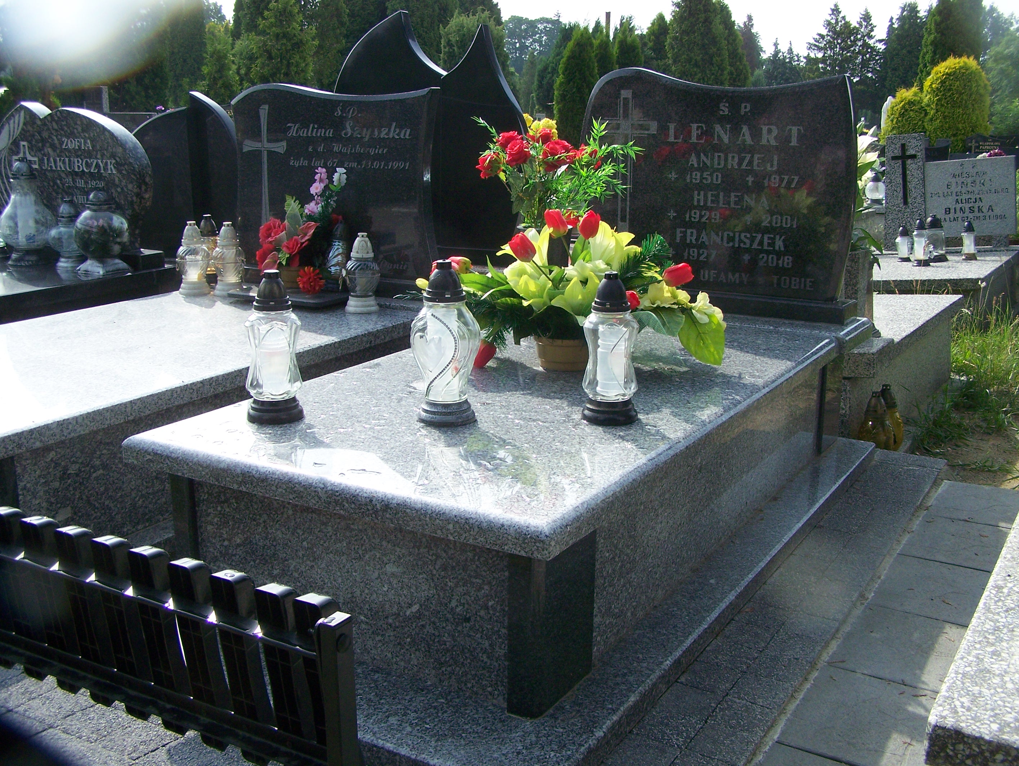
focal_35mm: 38
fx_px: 1119
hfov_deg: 48.9
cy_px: 383
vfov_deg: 37.8
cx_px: 510
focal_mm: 6.3
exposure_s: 1/800
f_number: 4
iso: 160
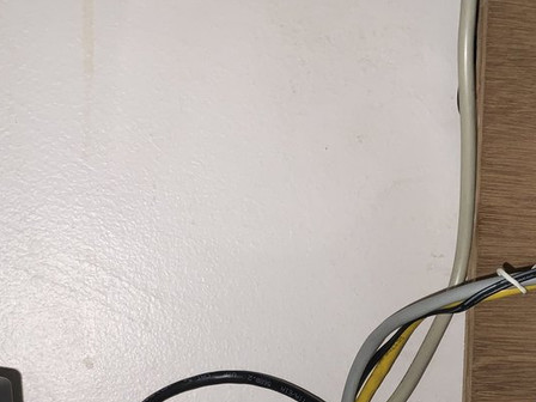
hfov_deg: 28.0
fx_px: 1068
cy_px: 430
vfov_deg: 20.4
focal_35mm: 69
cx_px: 361
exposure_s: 1/40
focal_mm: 3
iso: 16
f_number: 1.8
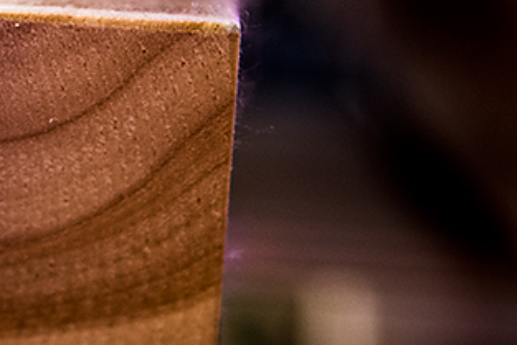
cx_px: 79
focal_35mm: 497
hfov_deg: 4.1
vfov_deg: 2.8
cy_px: 18
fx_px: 7140
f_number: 4
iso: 320
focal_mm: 82
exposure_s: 1/250
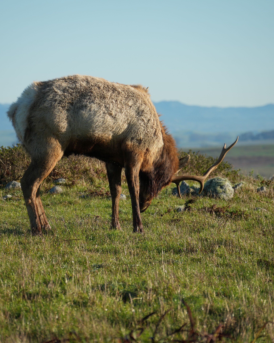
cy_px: 171
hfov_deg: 5.3
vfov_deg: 6.6
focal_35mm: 292
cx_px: 118
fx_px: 2960
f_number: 7.1
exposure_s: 1/1000
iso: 400
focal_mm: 207
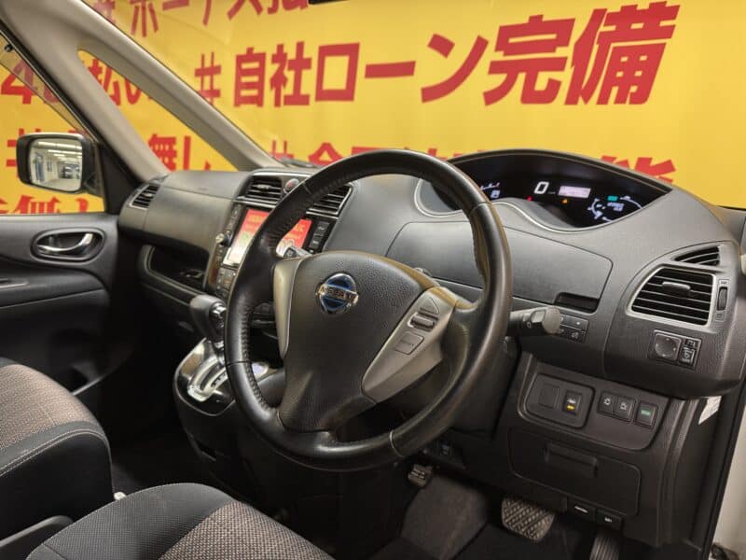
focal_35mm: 24
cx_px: 373
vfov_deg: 56.8
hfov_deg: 71.6
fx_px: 517
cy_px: 280
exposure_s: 1/50
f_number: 1.78
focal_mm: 6.76
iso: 160
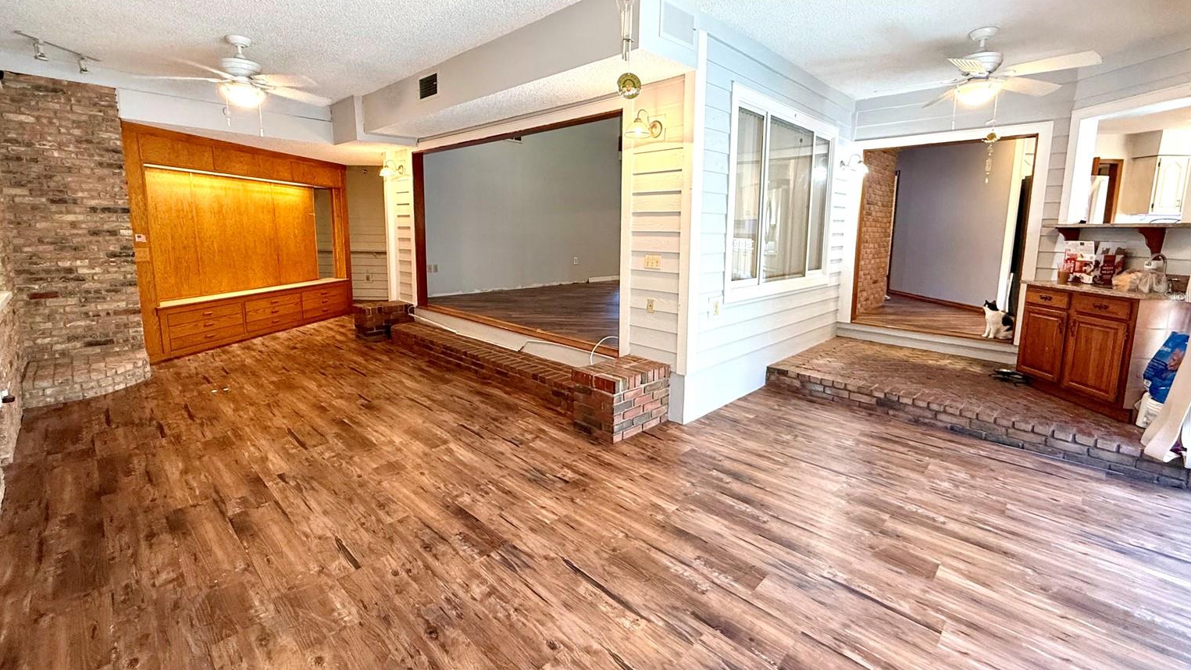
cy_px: 296
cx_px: 613
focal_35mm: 16
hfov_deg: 99.3
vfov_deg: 66.9
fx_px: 505
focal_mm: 2.22
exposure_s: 1/60
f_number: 2.2
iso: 320
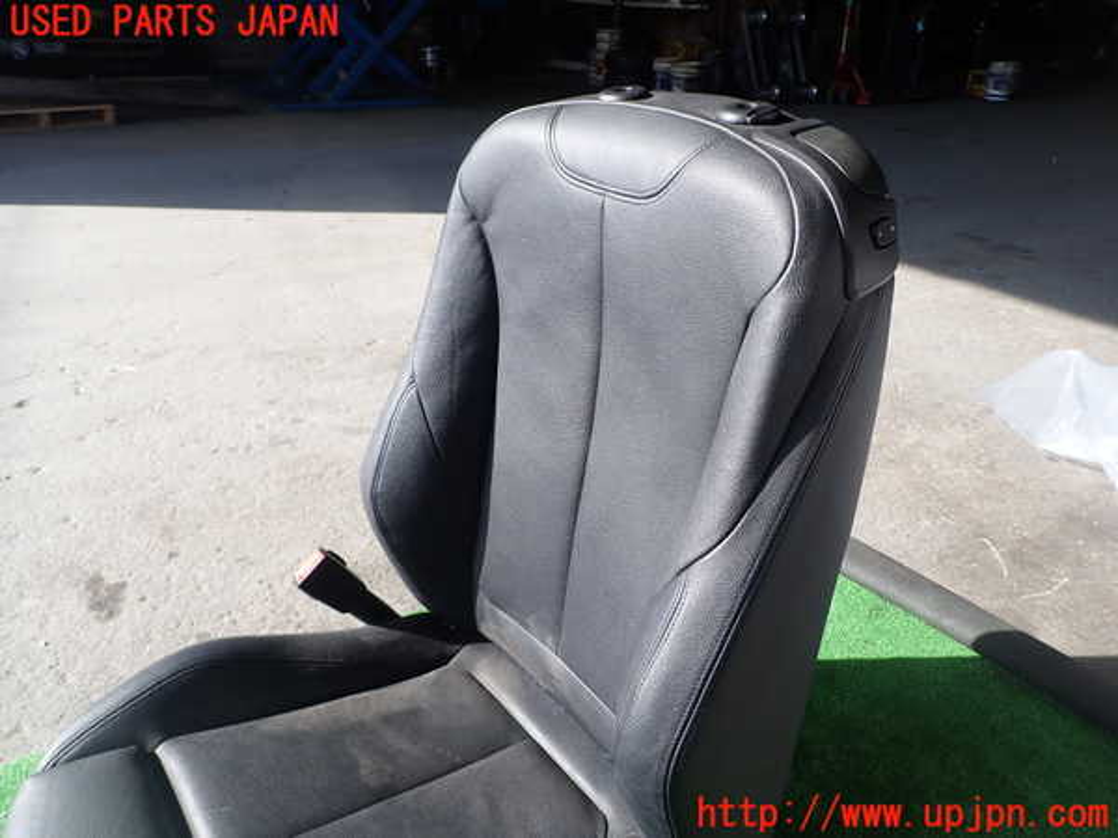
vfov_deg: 54.9
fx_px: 807
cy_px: 419
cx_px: 559
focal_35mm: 25
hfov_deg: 69.4
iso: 100
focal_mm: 4.5
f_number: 2.8
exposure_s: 1/400
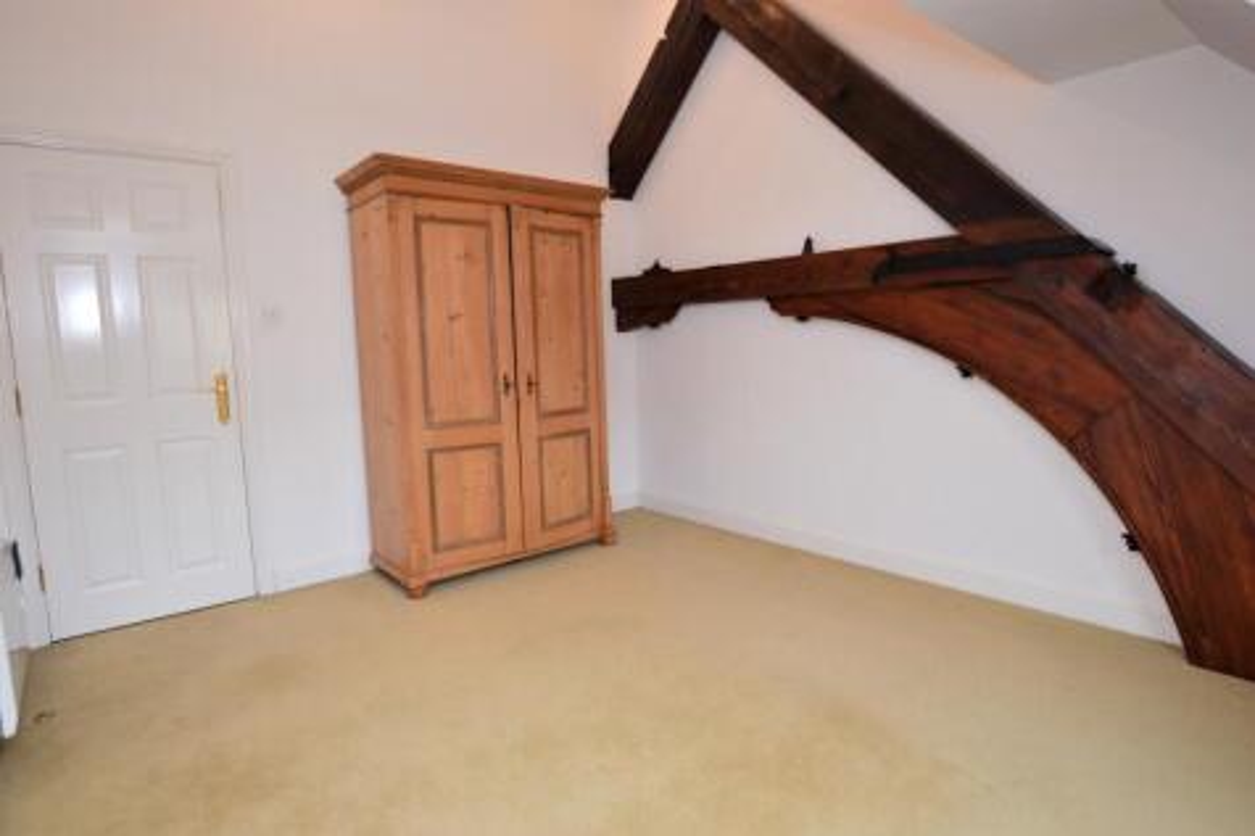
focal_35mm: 15
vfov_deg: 77.3
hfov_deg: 100.4
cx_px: 628
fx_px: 523
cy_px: 418
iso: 400
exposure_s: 1/80
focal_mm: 10
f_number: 4.5
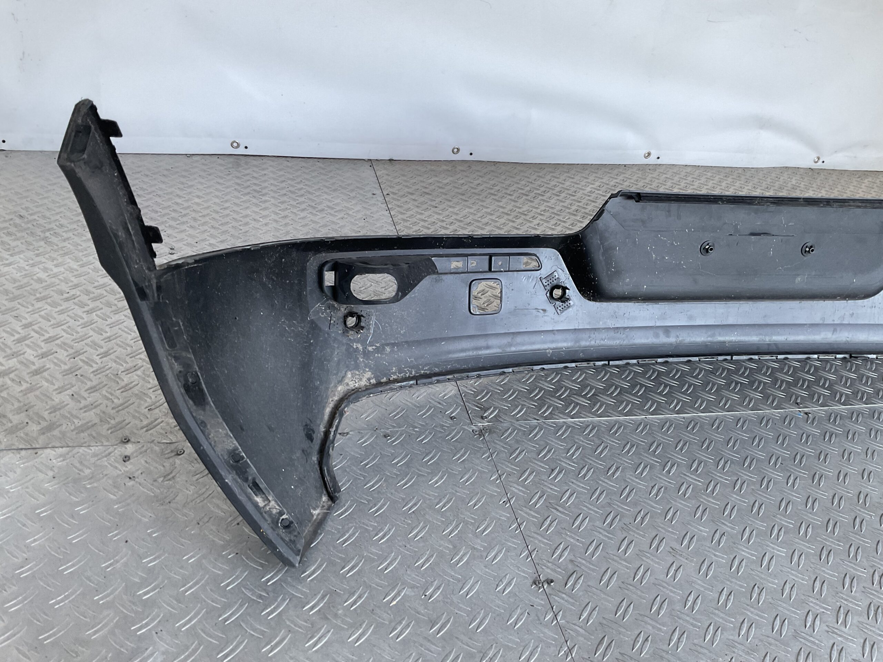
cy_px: 331
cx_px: 442
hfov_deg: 61.7
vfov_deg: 48.2
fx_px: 740
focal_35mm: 29
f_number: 1.8
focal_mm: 3
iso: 50
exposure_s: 1/60
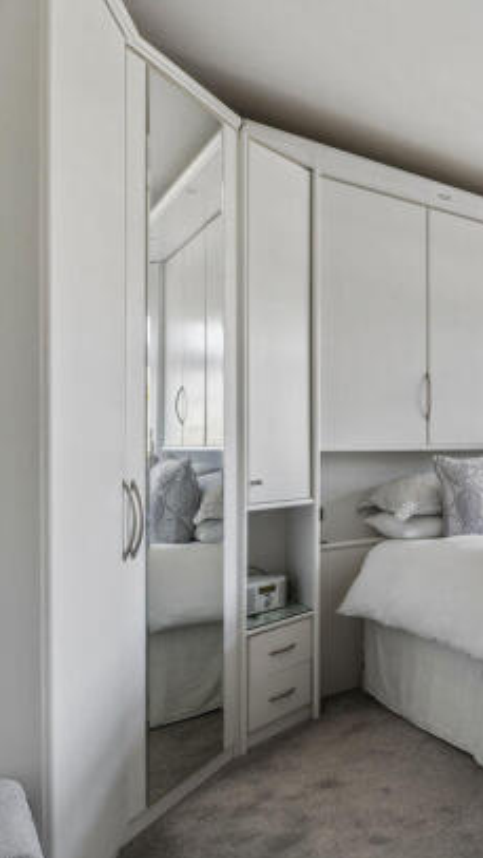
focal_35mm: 27
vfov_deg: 69.8
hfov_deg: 29.8
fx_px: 615
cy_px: 440
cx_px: 689
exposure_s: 1/13
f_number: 8
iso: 100
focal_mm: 16
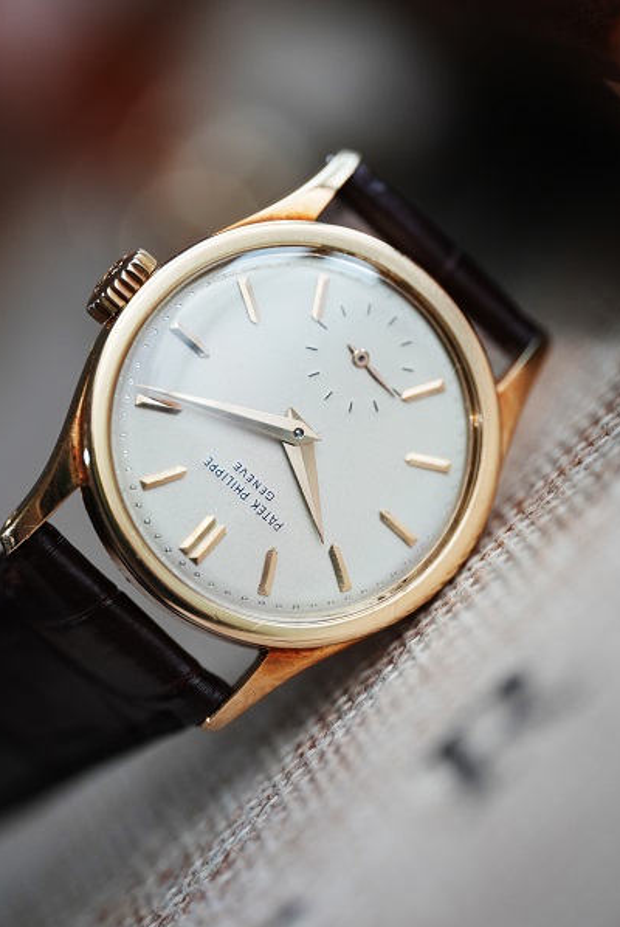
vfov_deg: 16.6
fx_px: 3170
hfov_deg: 11.2
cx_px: 271
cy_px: 444
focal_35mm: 123
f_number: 2.8
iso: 800
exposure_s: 1/250
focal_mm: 105
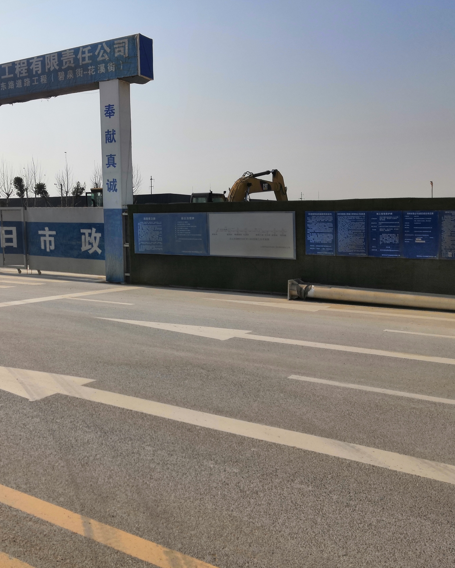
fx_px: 606
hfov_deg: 39.4
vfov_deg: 50.3
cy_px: 280
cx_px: 86
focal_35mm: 36
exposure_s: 1/2203
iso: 50
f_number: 1.8
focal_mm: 3.95
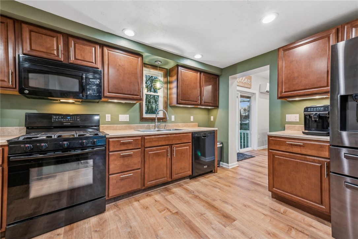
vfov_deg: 81.2
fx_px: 139
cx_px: 179
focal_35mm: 14
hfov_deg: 104.2
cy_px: 120
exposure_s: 1/2.5
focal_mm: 14
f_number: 11
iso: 50
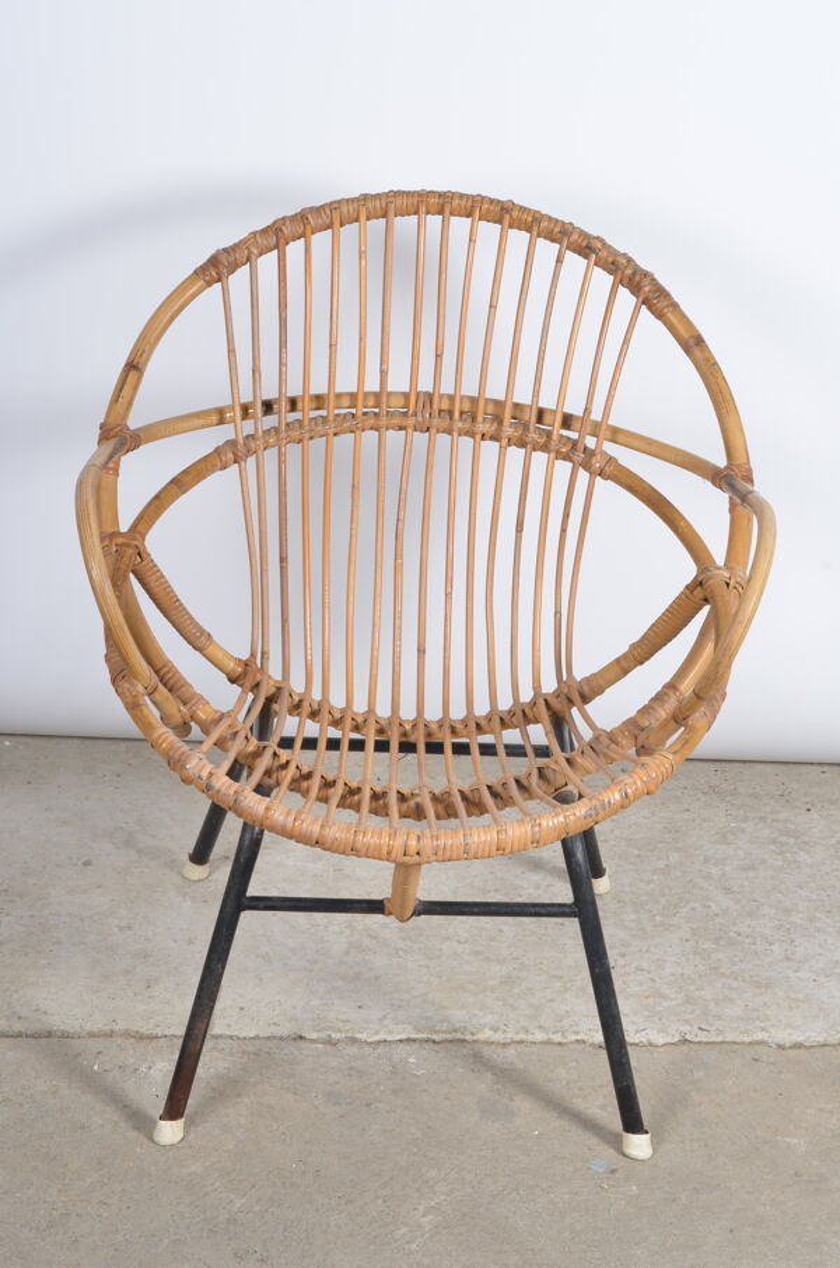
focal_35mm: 75
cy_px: 634
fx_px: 2637
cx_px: 420
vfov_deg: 27.0
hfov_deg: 18.1
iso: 100
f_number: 11
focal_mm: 50
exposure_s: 1/125
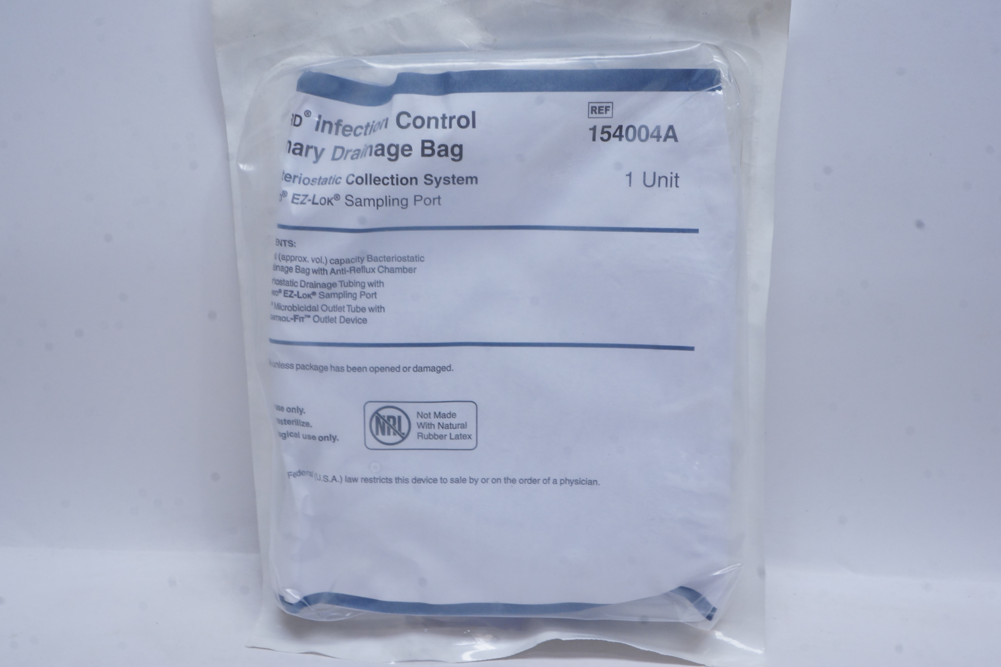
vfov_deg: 31.2
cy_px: 334
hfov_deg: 45.4
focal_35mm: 43
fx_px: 1196
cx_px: 509
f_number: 18
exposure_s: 1/6
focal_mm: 28
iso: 400
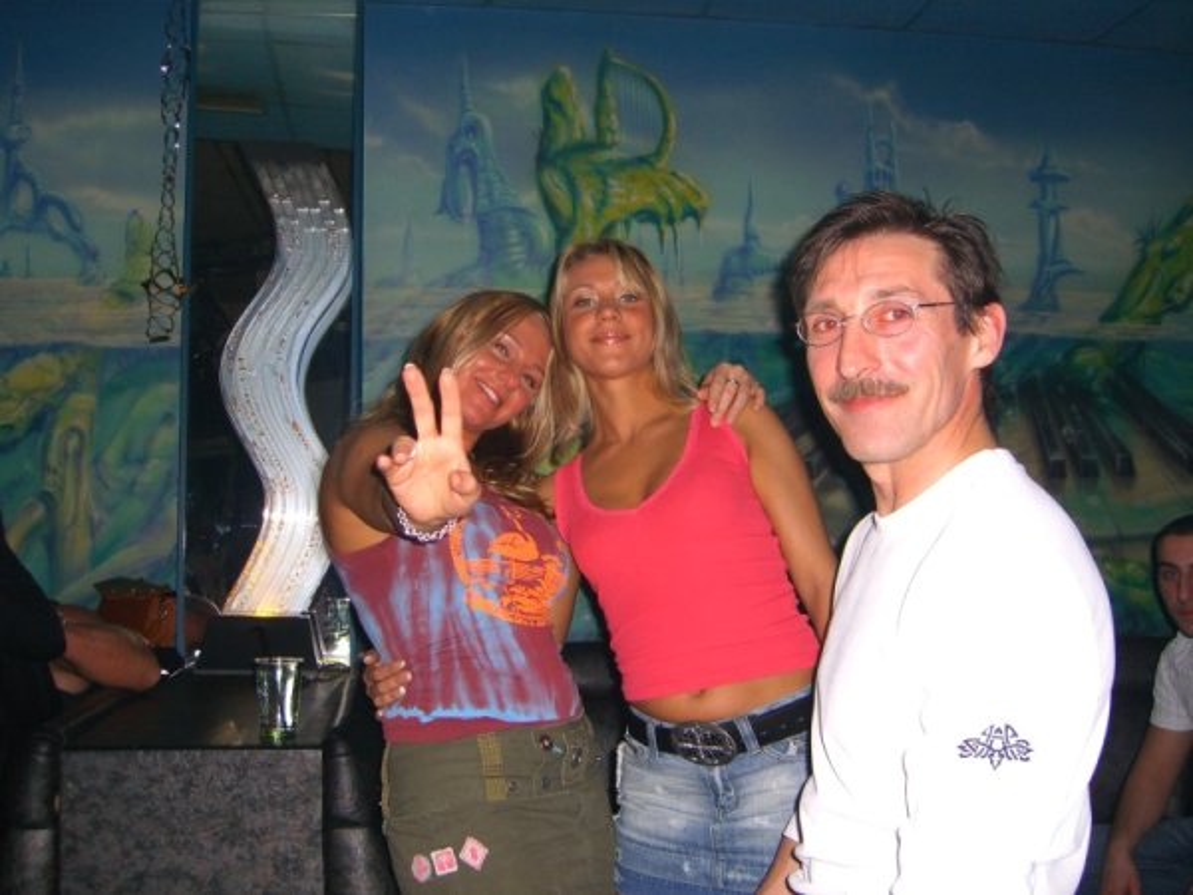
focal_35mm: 38
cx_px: 596
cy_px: 448
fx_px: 1310
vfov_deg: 37.7
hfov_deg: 49.0
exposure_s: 1/60
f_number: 2.8
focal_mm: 7.9
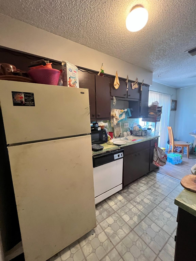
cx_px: 98
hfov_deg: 89.9
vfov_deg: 106.2
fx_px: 98
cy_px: 130
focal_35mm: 13
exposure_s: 1/40
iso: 1000
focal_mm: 1.57
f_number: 1.8
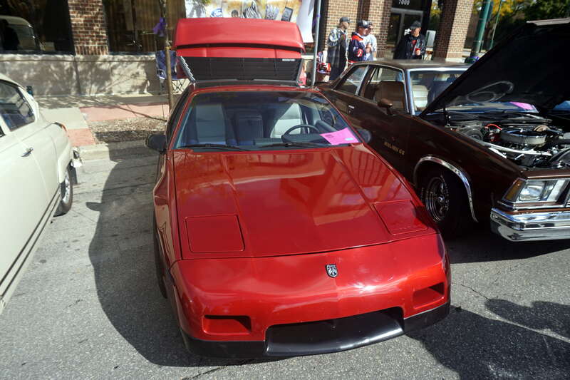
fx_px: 380
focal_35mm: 24
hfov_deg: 73.8
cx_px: 285
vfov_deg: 53.1
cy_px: 190
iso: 100
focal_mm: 16
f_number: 7.1
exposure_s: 1/250
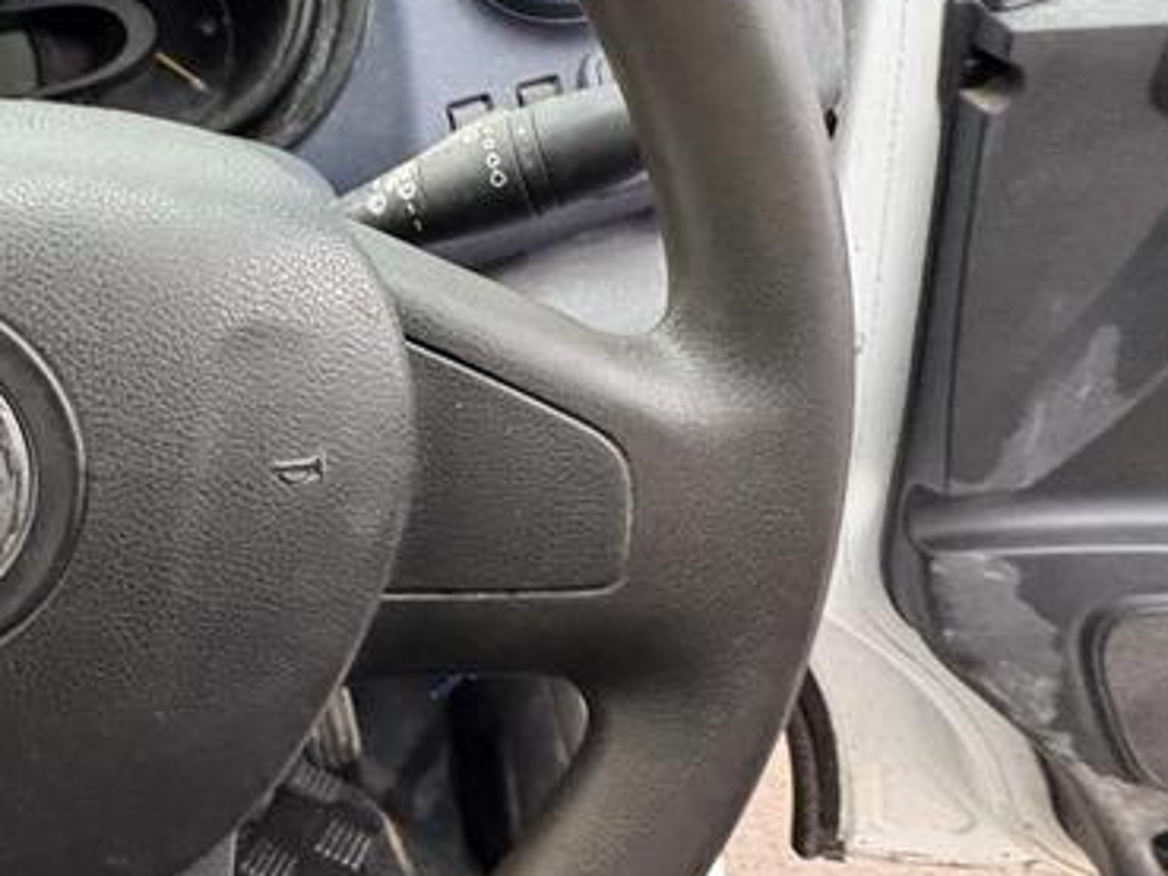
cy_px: 408
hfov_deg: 49.0
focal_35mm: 34
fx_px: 1148
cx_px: 149
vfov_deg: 41.8
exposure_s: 1/60
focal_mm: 2.22
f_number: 2.2
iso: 800
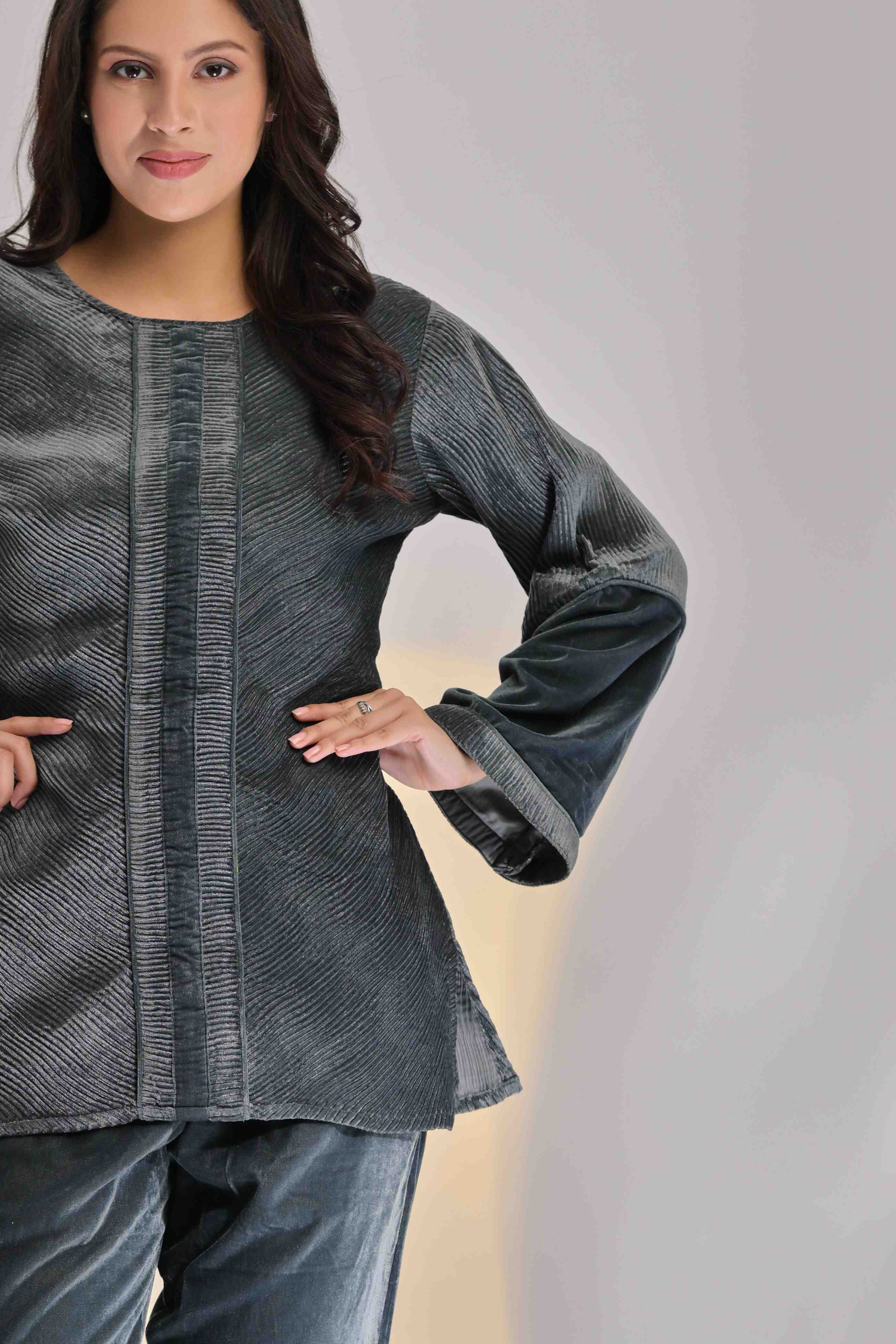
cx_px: 271
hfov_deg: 8.2
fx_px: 6271
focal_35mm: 168
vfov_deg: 12.2
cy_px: 1061
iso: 125
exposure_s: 1/200
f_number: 3.5
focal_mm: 85
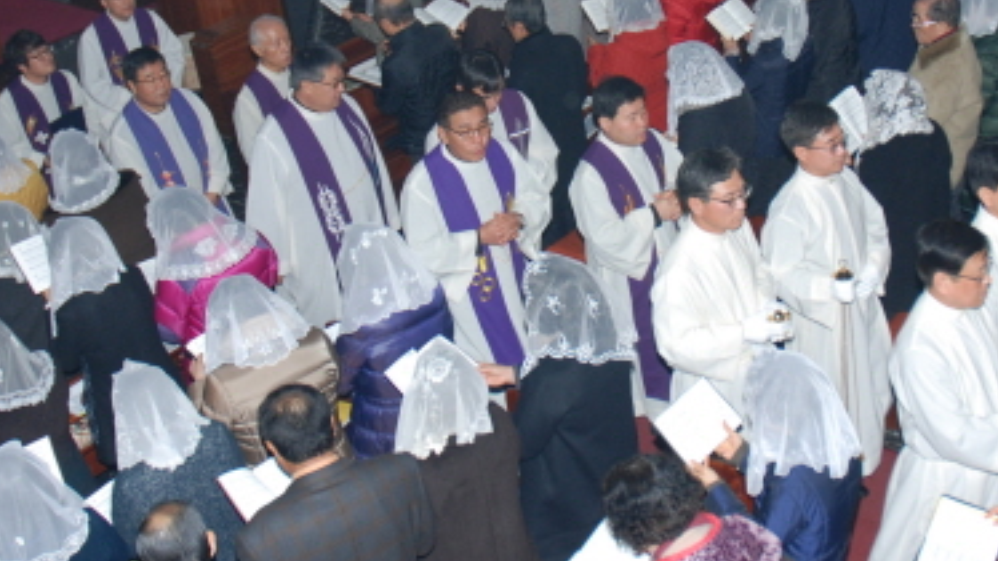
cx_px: 608
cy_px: 163
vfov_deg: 22.5
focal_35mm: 53
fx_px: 1402
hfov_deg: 39.0
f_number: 4.5
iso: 200
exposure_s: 1/60
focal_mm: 18
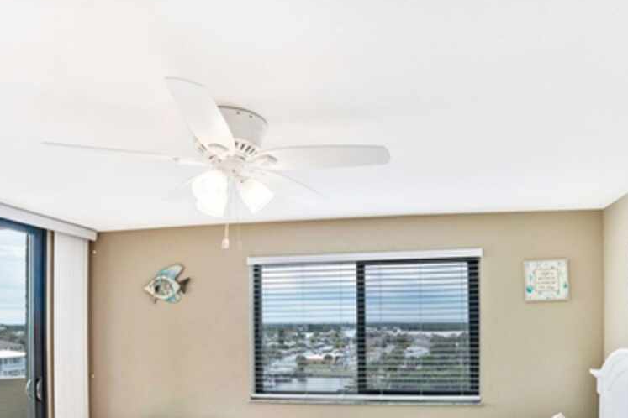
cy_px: 333
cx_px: 309
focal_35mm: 24
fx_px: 419
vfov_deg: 50.0
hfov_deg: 73.7
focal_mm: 14
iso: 100
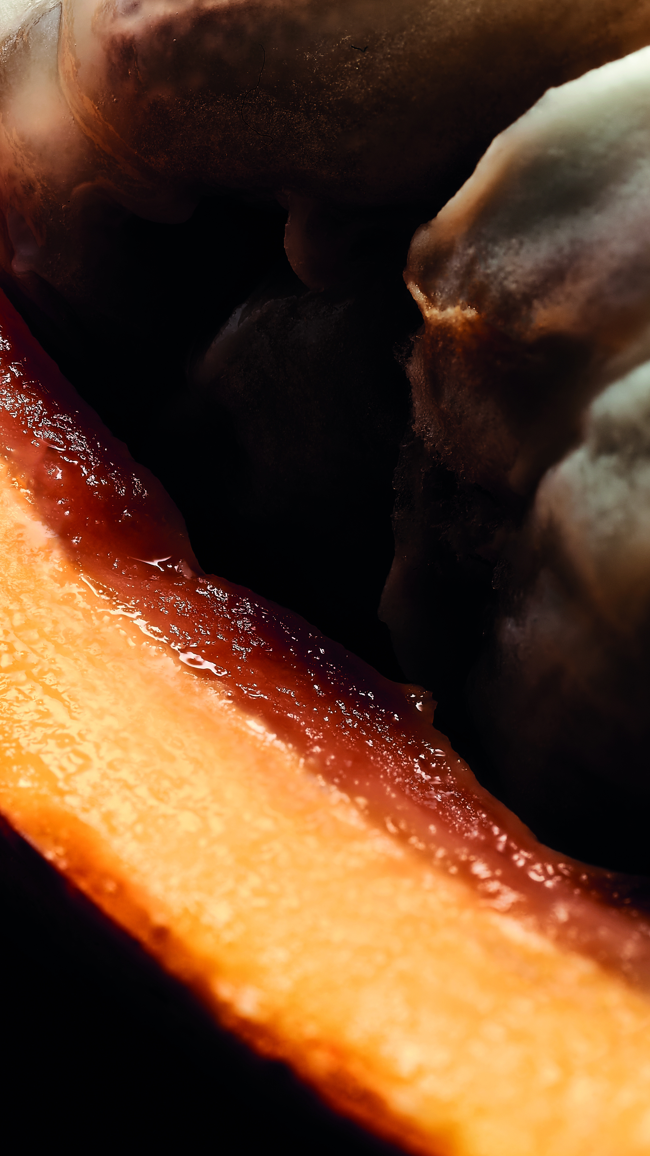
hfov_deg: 4.7
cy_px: -48
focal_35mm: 259
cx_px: 214
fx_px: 7936
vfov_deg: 8.3
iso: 64
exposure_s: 1/100
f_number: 9
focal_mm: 105
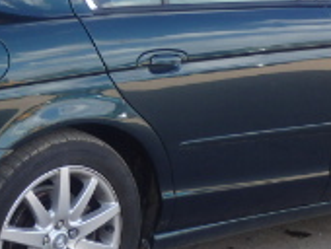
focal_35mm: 143
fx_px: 1369
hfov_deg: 13.8
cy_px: 80
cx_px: 99
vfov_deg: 10.4
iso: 125
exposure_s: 1/100
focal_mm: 6.8
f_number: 4.6
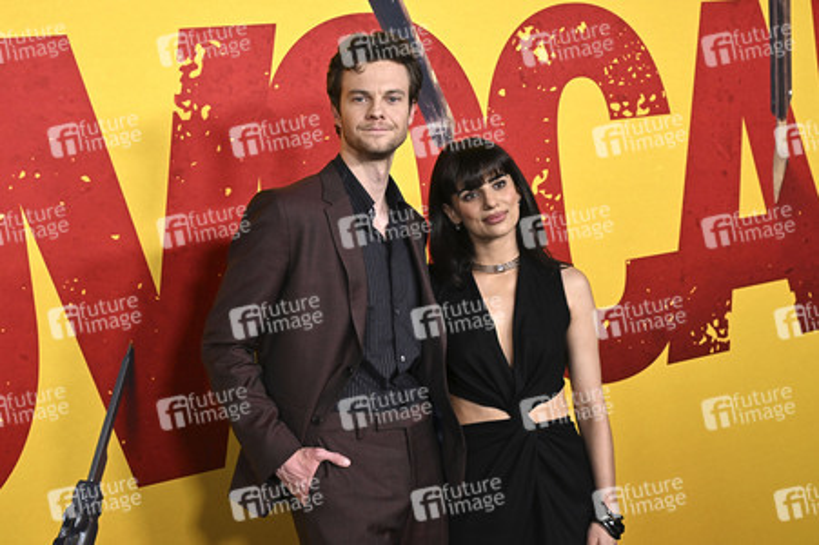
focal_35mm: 52
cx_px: 410
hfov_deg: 38.2
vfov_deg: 26.0
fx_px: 1182
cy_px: 272
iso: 2000
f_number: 6.3
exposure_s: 1/250
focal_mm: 52
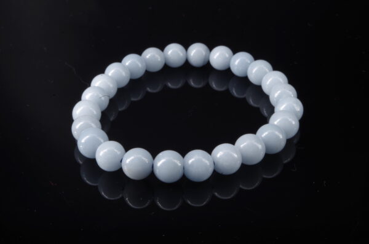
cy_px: 122
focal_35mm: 52
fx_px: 532
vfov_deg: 25.9
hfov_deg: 38.3
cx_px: 184
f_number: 4.5
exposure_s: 1
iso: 100
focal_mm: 35
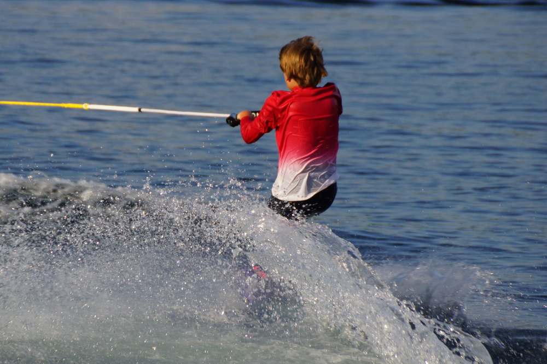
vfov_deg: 5.1
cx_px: 274
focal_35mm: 270
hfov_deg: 7.6
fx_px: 4101
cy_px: 182
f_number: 6.3
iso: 200
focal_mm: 180
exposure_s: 1/320
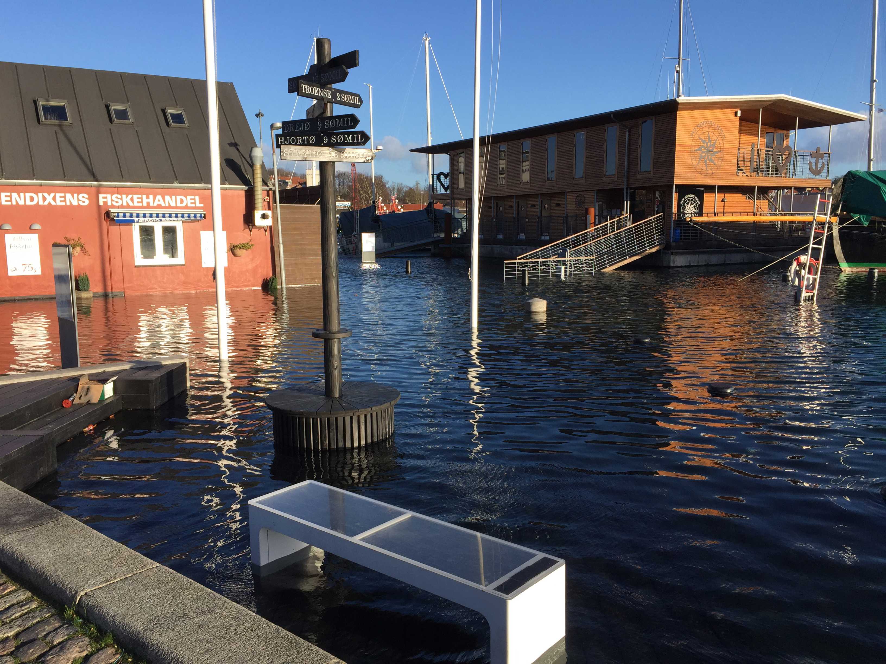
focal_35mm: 29
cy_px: 332
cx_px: 443
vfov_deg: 48.2
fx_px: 742
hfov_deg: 61.7
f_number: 2.2
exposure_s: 1/1412
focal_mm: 4.15
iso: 32
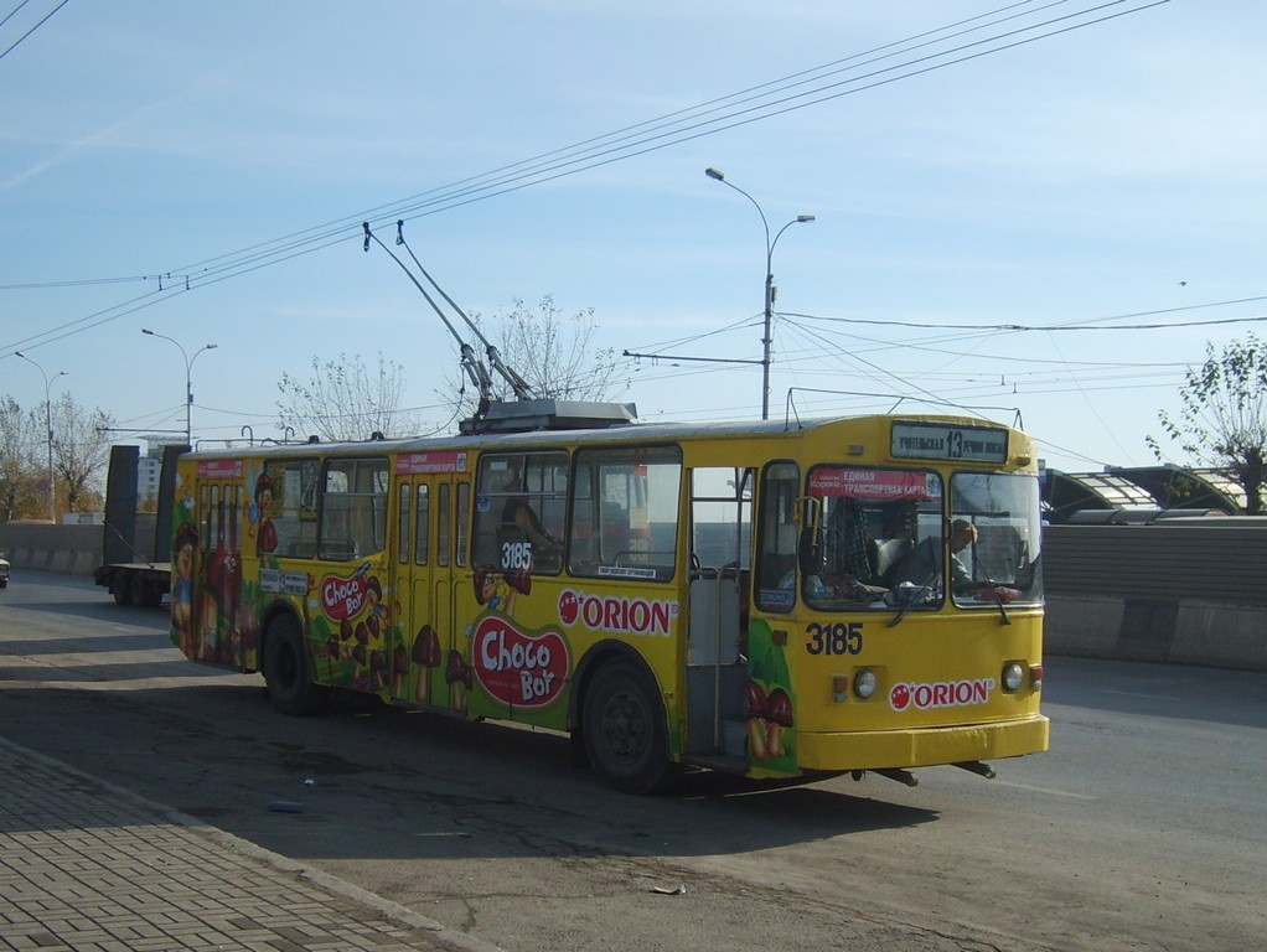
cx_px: 634
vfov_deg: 40.7
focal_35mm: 35
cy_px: 476
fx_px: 1282
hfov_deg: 52.6
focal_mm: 5.8
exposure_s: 1/180
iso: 50
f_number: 7.1
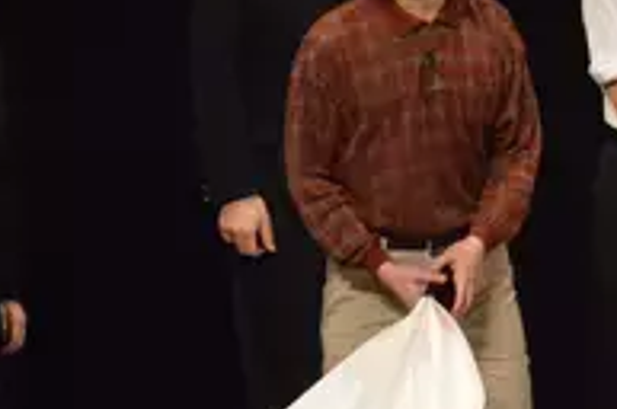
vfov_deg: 1.3
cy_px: 225
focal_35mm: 1025
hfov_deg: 2.0
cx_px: 675
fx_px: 17538
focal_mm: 220
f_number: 5
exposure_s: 1/1000
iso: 6400
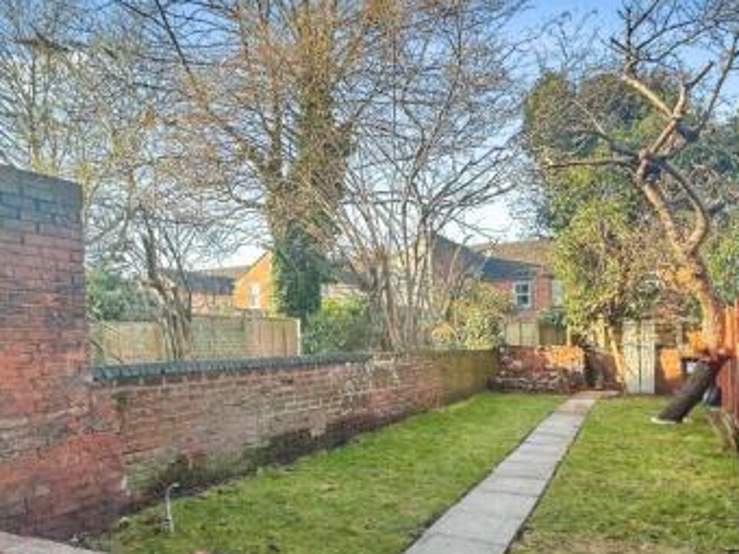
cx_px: 353
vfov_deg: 53.5
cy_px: 433
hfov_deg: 71.6
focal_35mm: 24
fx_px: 512
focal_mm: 2.22
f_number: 2.2
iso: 40
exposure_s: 1/104
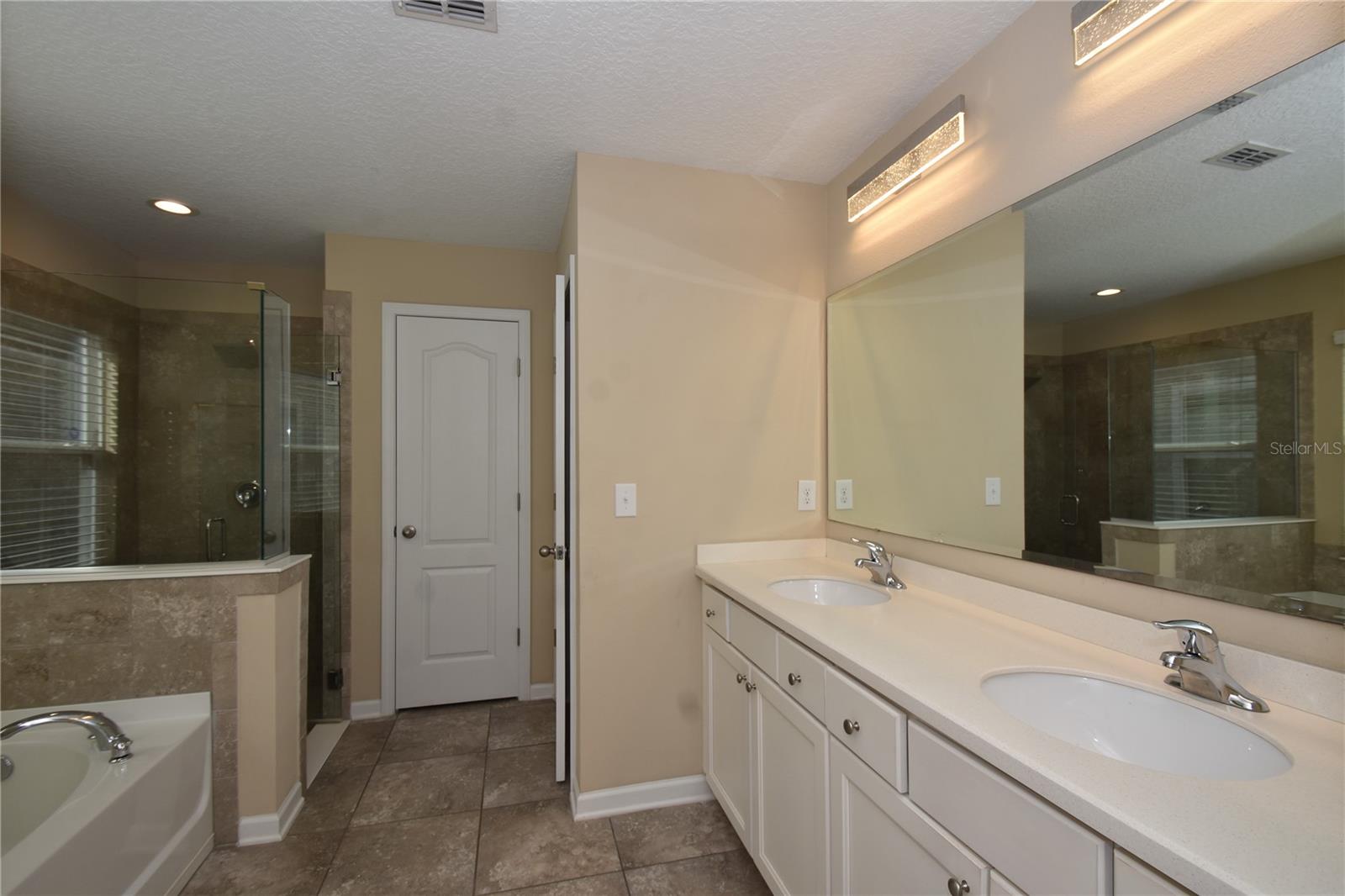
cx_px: 672
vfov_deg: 77.3
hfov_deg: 100.4
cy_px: 448
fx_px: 560
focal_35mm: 15
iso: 180
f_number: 5.6
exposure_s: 1/125
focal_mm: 10
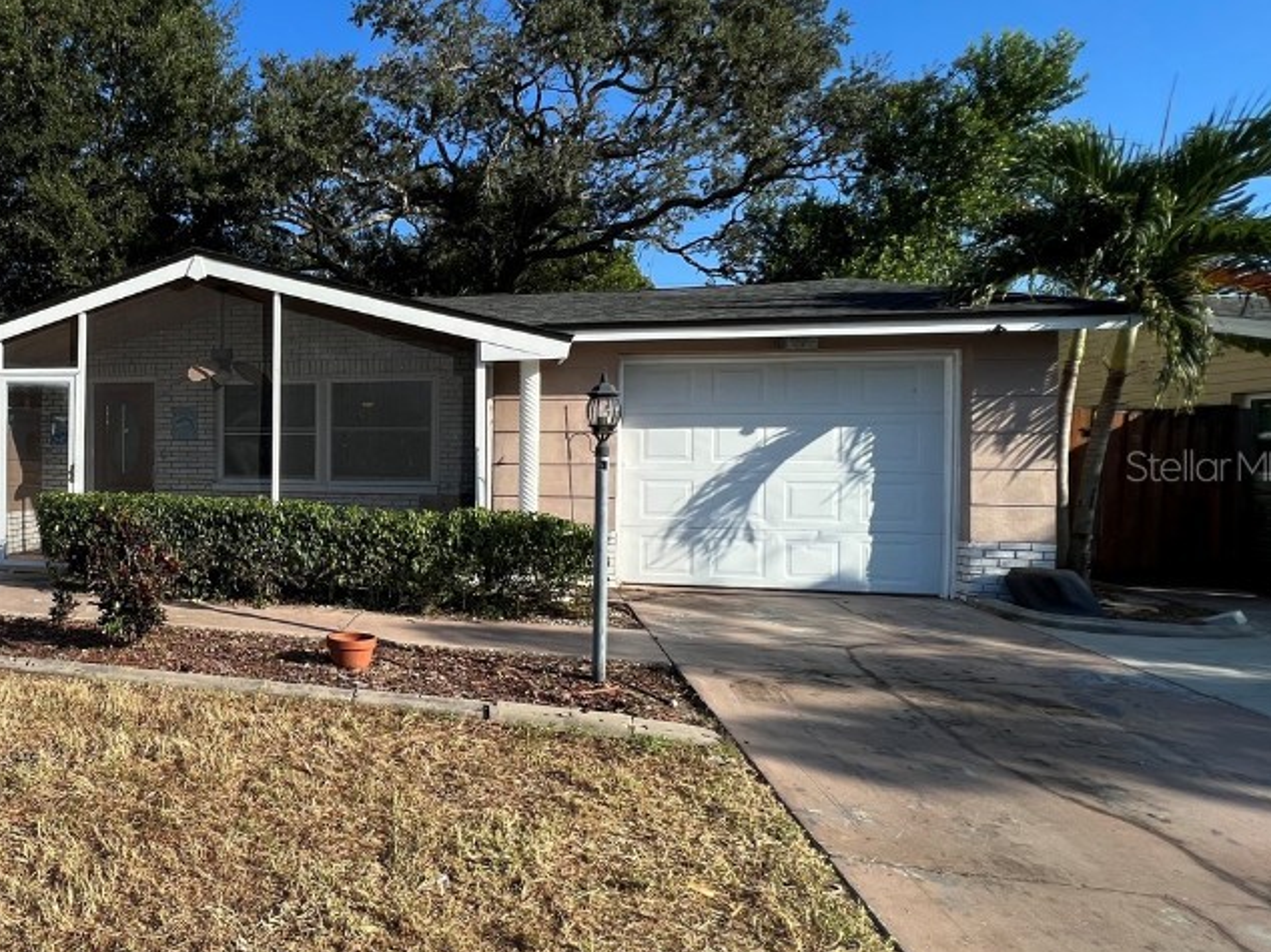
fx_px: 771
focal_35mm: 21
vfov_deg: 63.4
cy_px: 465
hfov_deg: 72.4
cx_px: 289
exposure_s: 1/968
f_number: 1.8
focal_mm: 1.57
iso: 32
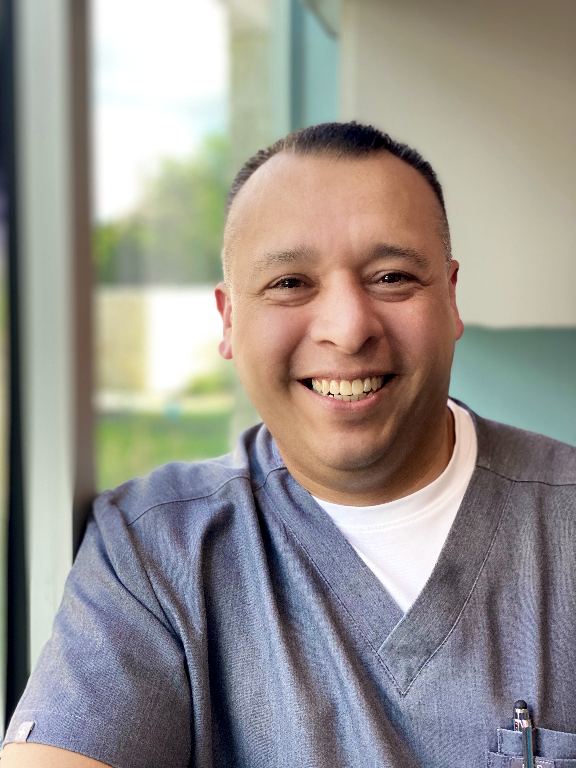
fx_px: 1154
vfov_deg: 36.8
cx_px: 288
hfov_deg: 28.0
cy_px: 384
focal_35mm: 52
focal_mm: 6
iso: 125
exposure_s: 1/120
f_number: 2
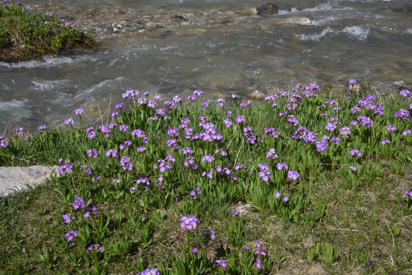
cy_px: 138
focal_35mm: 50
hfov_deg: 39.6
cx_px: 206
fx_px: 572
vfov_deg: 27.0
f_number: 16
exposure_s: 1/125
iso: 160
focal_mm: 50
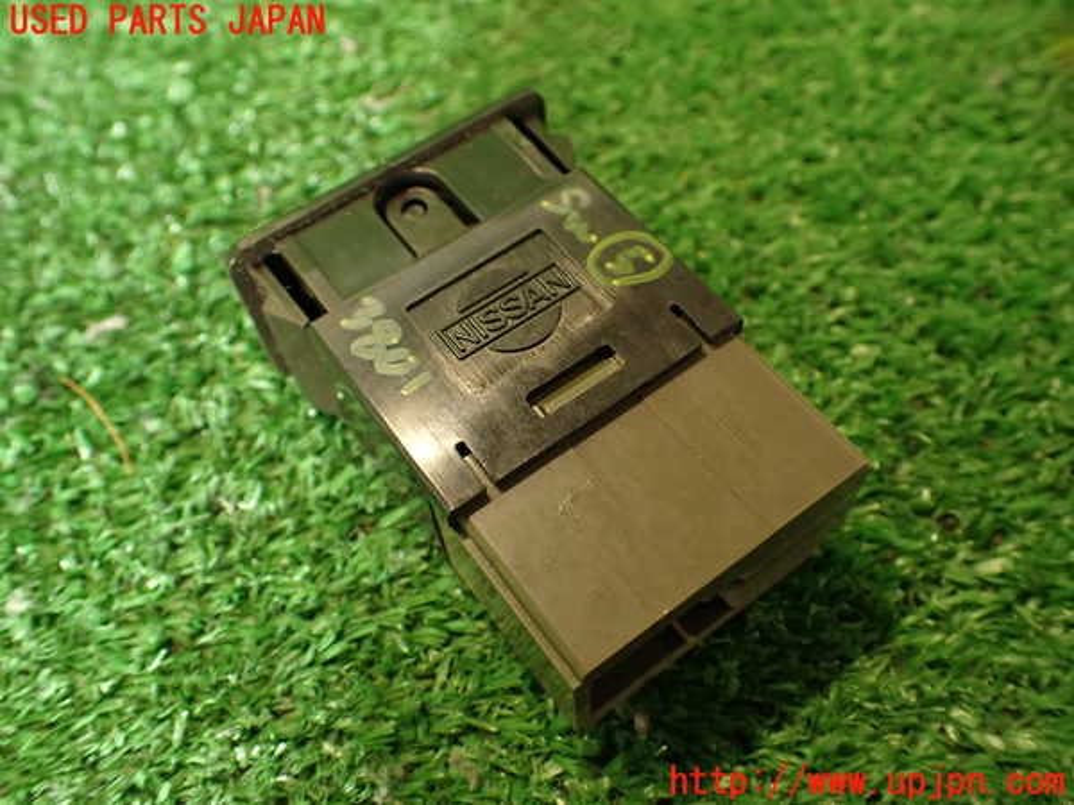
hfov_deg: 56.8
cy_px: 402
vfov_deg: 44.2
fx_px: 993
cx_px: 537
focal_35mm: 32
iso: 200
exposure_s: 1/30
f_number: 2.4
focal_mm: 5.79
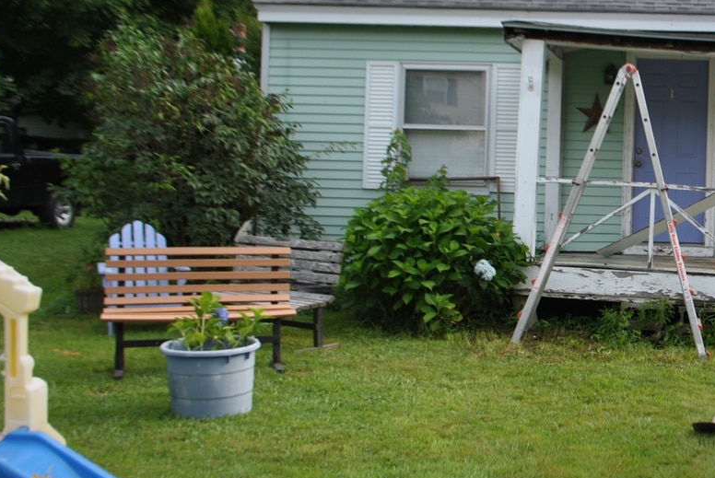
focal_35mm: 52
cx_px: 678
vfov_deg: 26.0
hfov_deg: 35.3
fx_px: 1034
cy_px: 252
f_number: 3.5
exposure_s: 1/500
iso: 100
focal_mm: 18
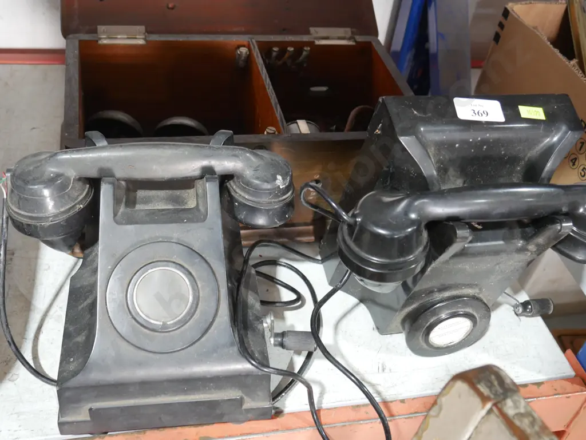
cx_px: 293
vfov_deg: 36.0
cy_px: 220
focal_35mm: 40
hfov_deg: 46.8
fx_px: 677
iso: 2000
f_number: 4.5
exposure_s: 1/60
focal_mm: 20
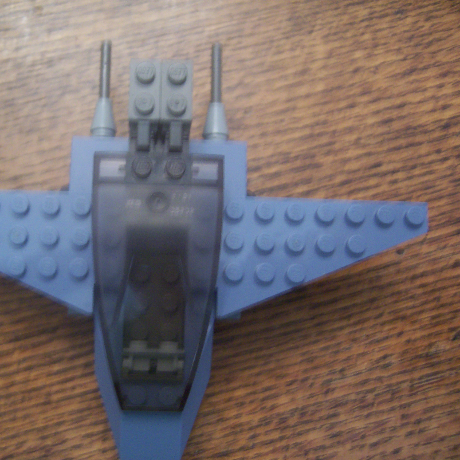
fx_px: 586
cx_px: 157
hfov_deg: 42.3
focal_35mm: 39
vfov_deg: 42.8
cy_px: 230
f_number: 2.8
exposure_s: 1/8
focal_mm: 5.5
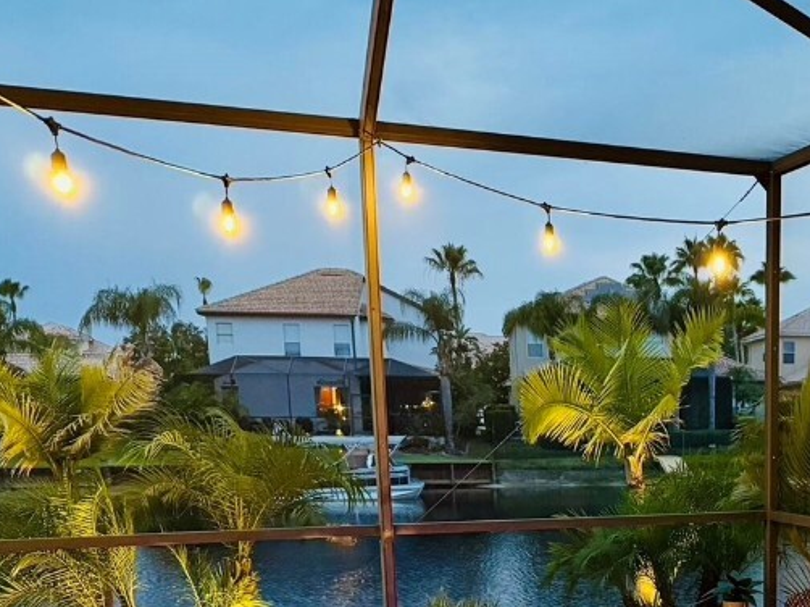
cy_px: 607
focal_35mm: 49
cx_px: 760
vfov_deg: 27.9
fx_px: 1146
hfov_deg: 36.0
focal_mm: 6.76
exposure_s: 1/30
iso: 800
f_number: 1.78
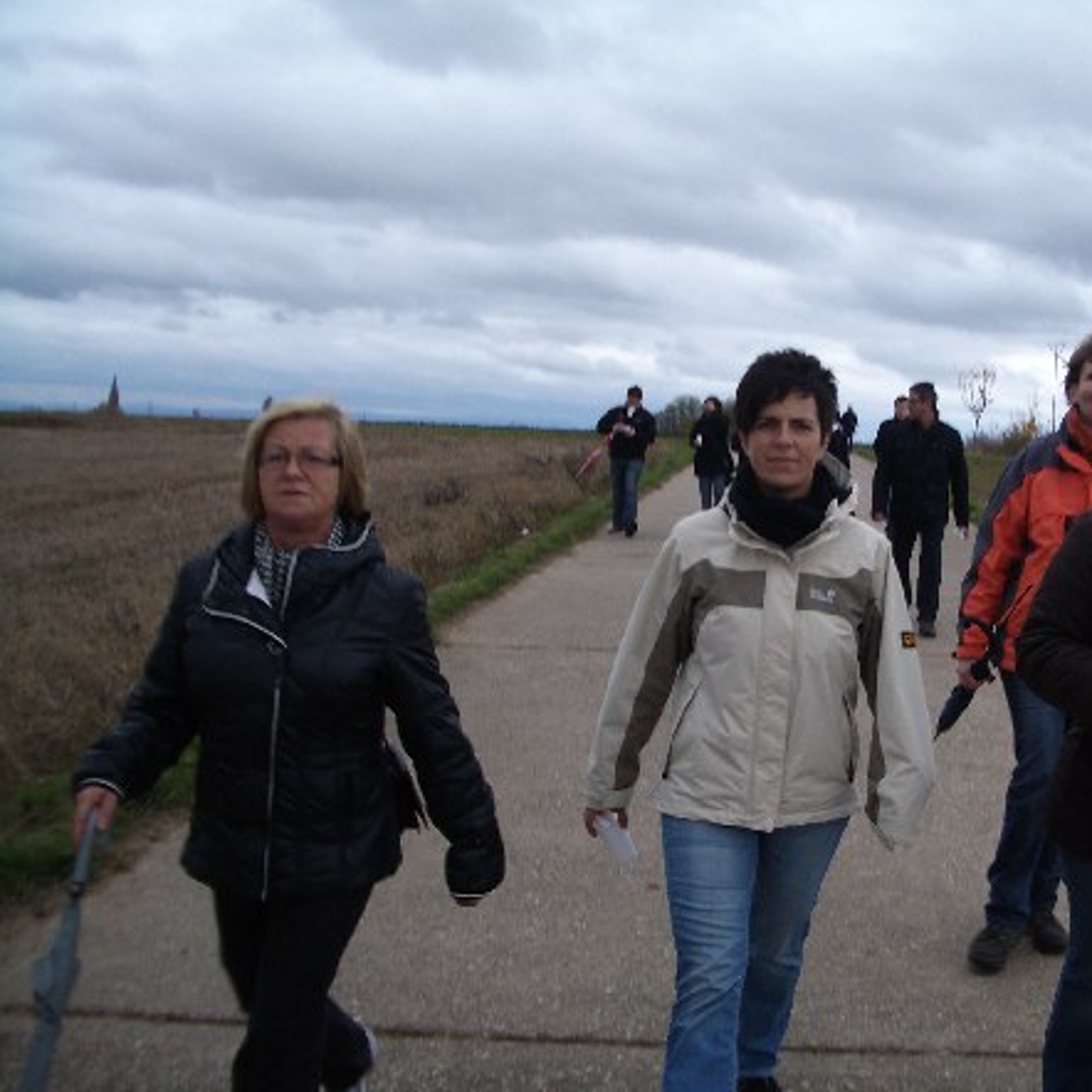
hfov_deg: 39.5
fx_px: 1499
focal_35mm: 42
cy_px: 541
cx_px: 736
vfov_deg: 40.0
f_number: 2.6
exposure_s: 1/100
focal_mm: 5.8
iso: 100
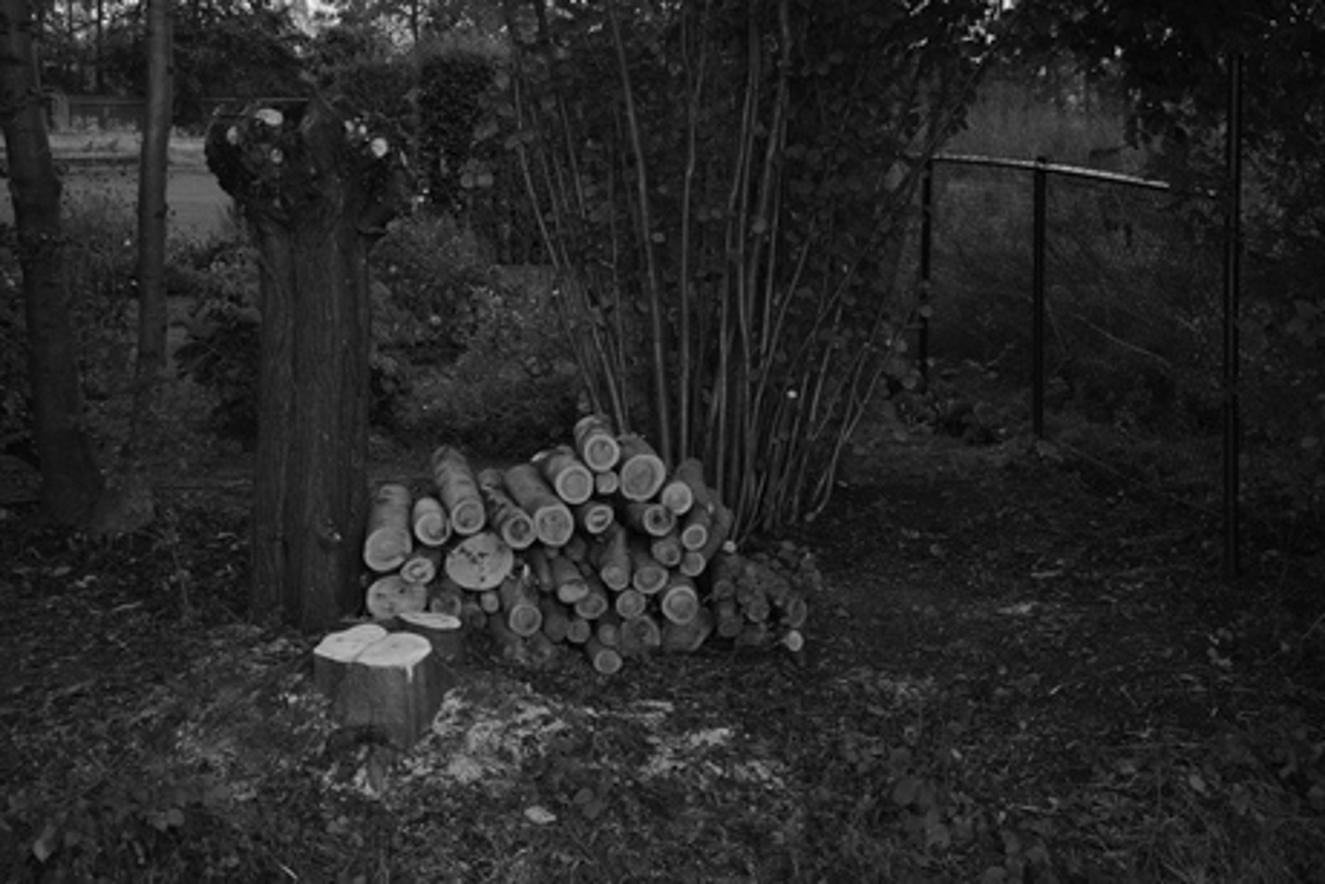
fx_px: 2319
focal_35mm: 63
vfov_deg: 21.6
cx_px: 662
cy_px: 442
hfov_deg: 31.9
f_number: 4.8
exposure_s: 1/60
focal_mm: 42
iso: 400
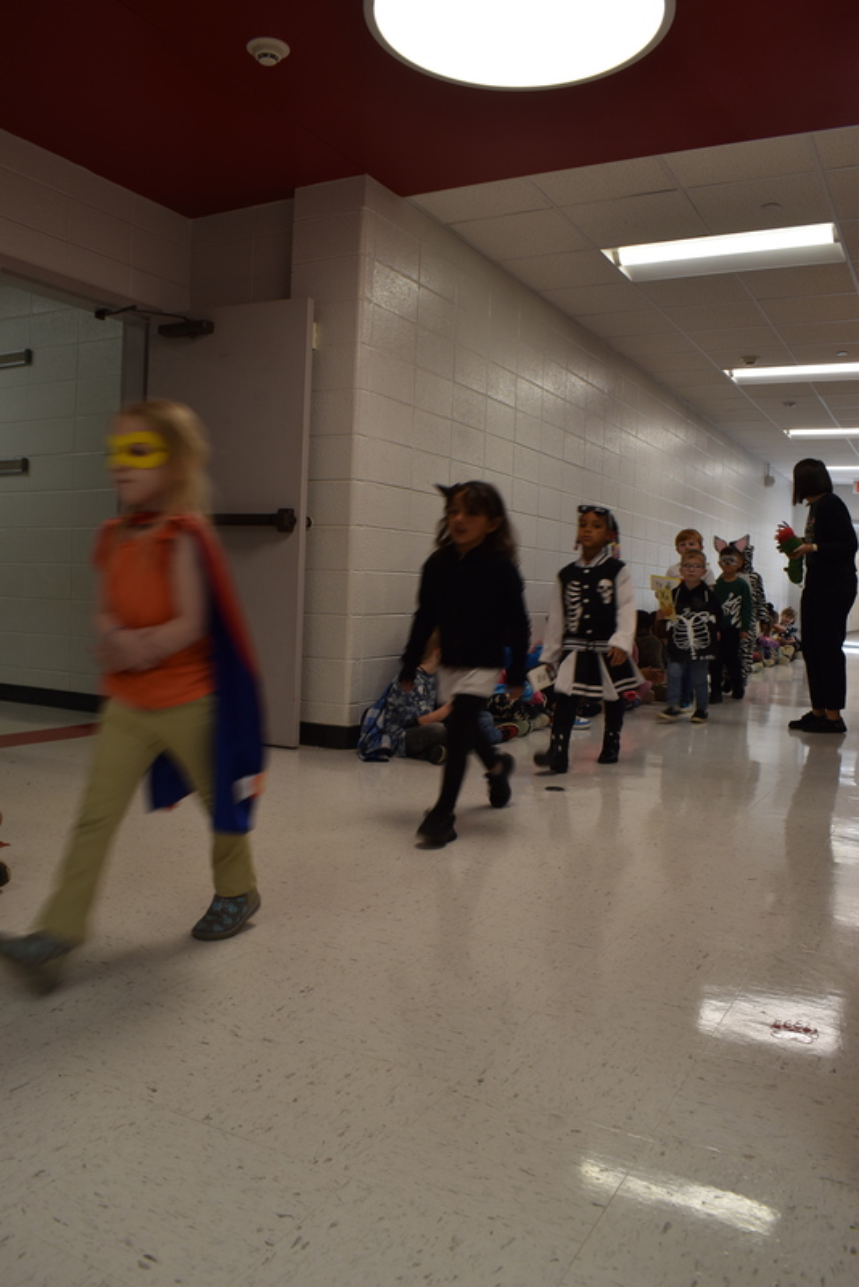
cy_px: 644
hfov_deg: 48.0
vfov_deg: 67.4
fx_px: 965
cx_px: 430
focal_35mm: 27
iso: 160
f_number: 7.1
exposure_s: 1/30
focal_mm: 18
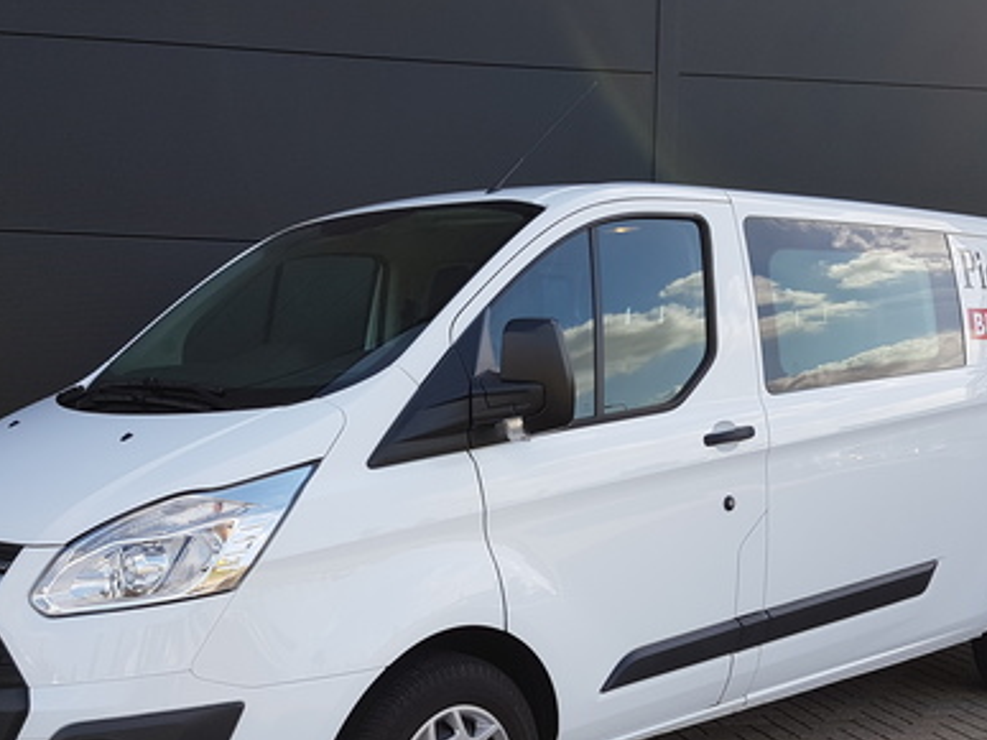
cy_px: 459
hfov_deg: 43.8
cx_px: 431
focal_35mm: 43
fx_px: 1226
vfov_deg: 33.4
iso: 40
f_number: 1.7
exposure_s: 1/990
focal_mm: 4.2
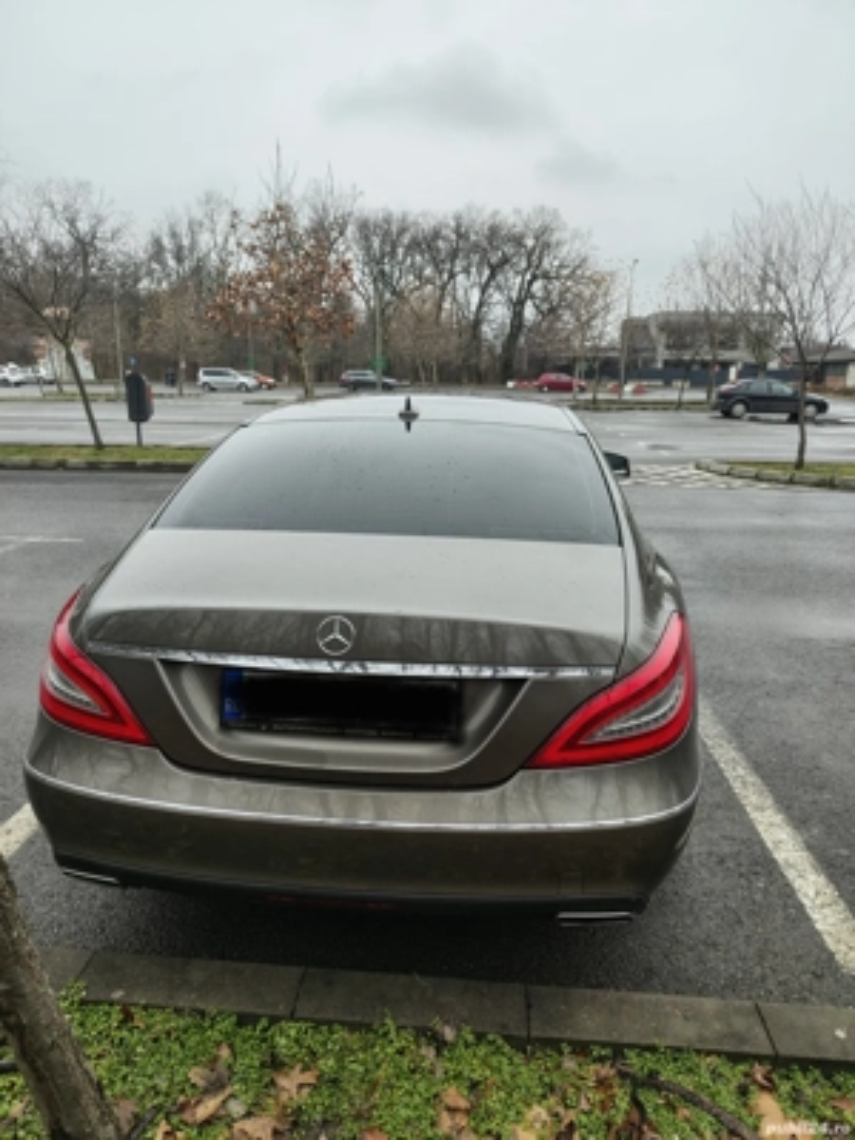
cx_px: 428
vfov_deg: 71.6
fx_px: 790
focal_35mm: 24
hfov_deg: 56.8
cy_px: 570
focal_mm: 5.56
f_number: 1.8
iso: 100
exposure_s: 1/358
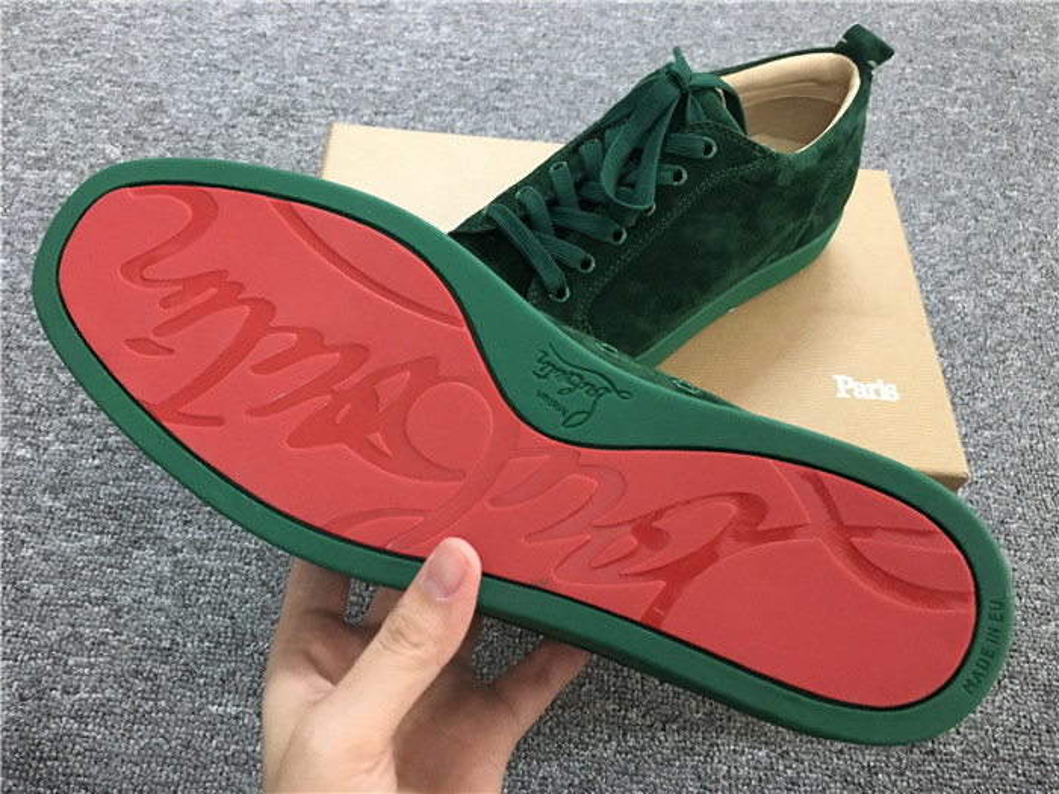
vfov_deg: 48.2
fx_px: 887
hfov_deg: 61.7
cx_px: 530
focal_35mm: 29
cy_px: 397
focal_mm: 4.15
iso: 250
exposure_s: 1/17
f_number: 2.2
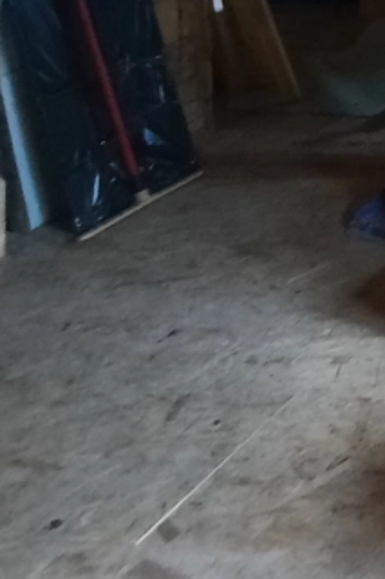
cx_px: 1032
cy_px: -260
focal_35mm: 53
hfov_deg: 13.2
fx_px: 851
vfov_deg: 27.6
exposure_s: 1/25
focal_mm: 1.74
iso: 320
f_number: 2.2
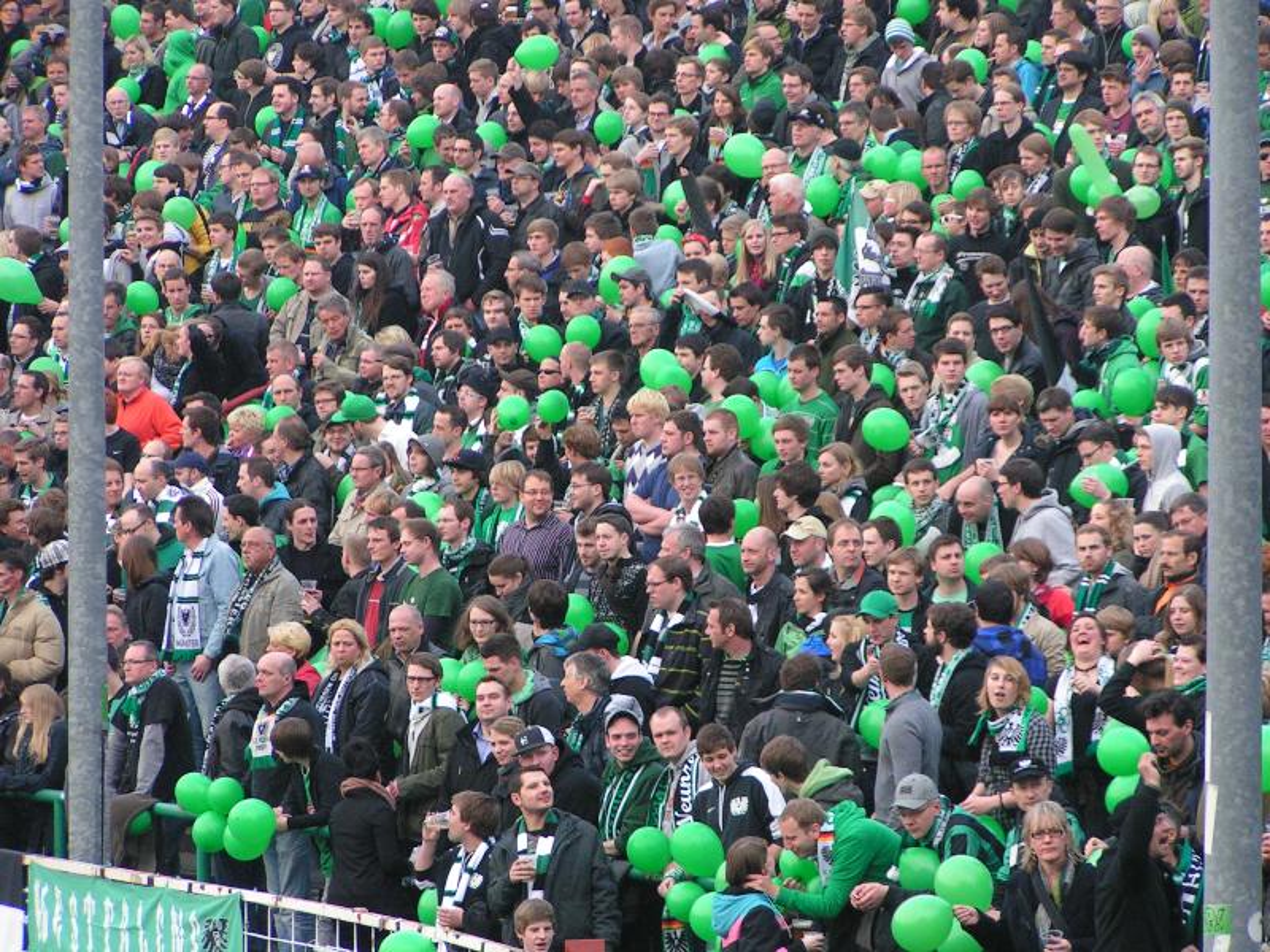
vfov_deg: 6.9
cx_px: 635
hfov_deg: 9.2
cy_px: 476
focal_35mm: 216
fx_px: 7925
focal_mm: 33
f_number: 3.5
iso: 160
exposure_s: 1/250
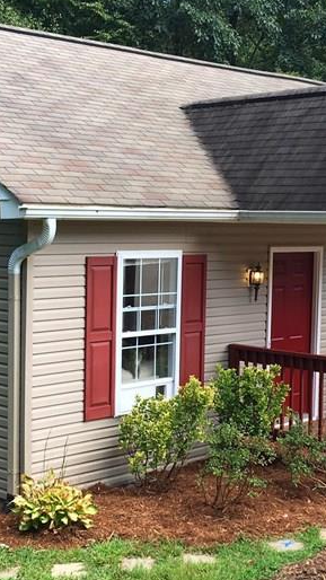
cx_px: 177
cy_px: 334
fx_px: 968
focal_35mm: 63
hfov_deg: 19.1
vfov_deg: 33.3
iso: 25
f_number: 2.2
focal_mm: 4.15
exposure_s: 1/268
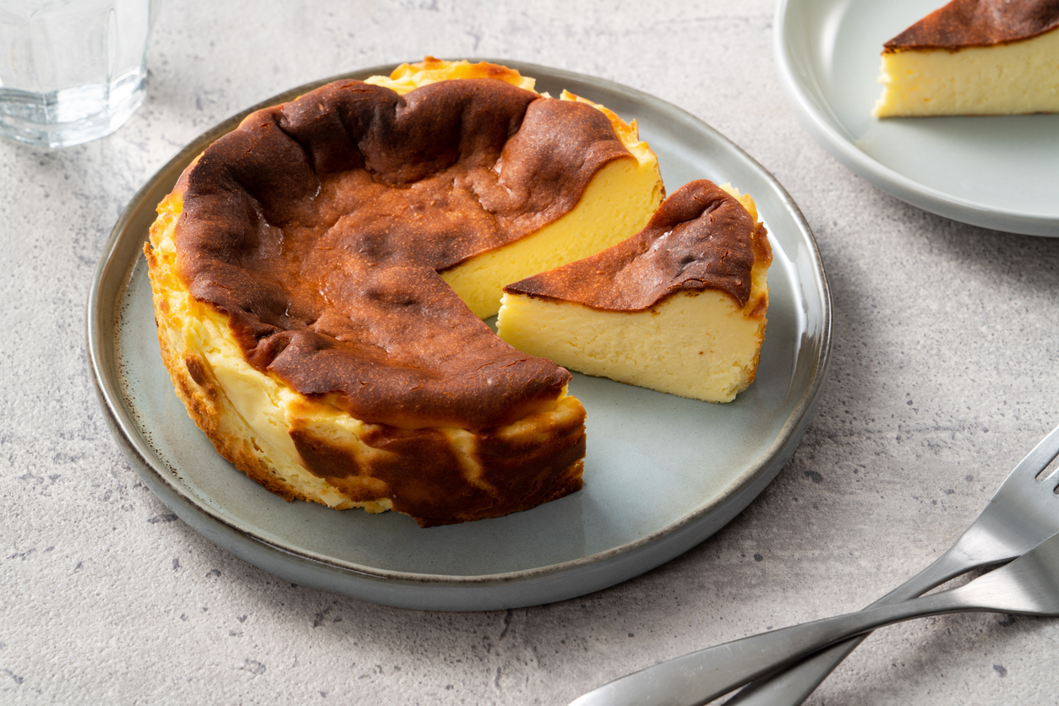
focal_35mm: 155
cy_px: 353
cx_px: 530
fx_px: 4560
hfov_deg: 13.2
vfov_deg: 8.9
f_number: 13
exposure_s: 1/125
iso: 100
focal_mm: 155
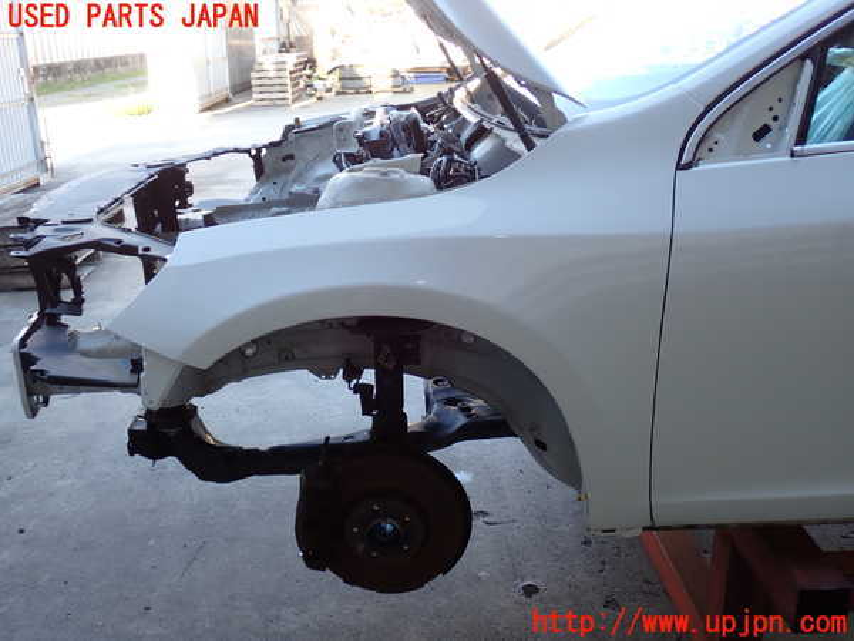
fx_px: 888
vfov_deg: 39.7
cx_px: 427
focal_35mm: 36
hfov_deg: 51.4
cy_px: 320
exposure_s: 1/80
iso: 100
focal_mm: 6.37
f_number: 2.5
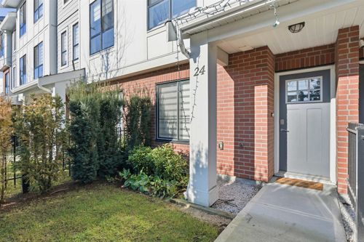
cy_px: 121
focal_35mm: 18
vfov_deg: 67.3
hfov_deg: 90.0
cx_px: 182
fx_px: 182
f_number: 7.1
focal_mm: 18
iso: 400
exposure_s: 1/3200
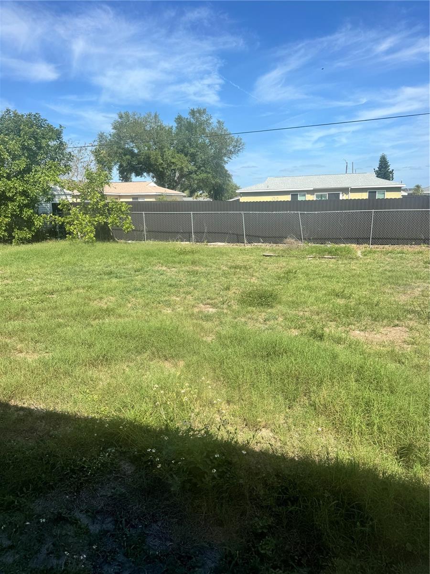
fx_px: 398
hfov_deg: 56.8
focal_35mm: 24
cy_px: 287
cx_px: 215
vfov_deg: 71.6
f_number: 1.78
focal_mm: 6.76
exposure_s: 1/4049
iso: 80
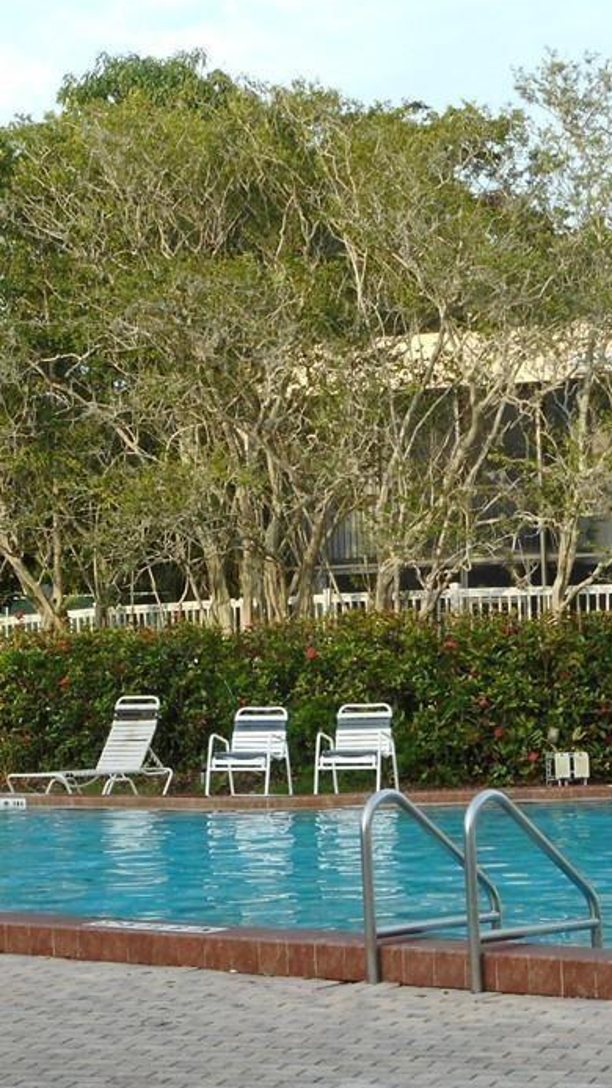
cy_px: 521
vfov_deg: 22.4
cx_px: 276
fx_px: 2740
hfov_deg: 12.7
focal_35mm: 95
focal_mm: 10.5
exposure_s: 1/80
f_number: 5.1
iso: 80
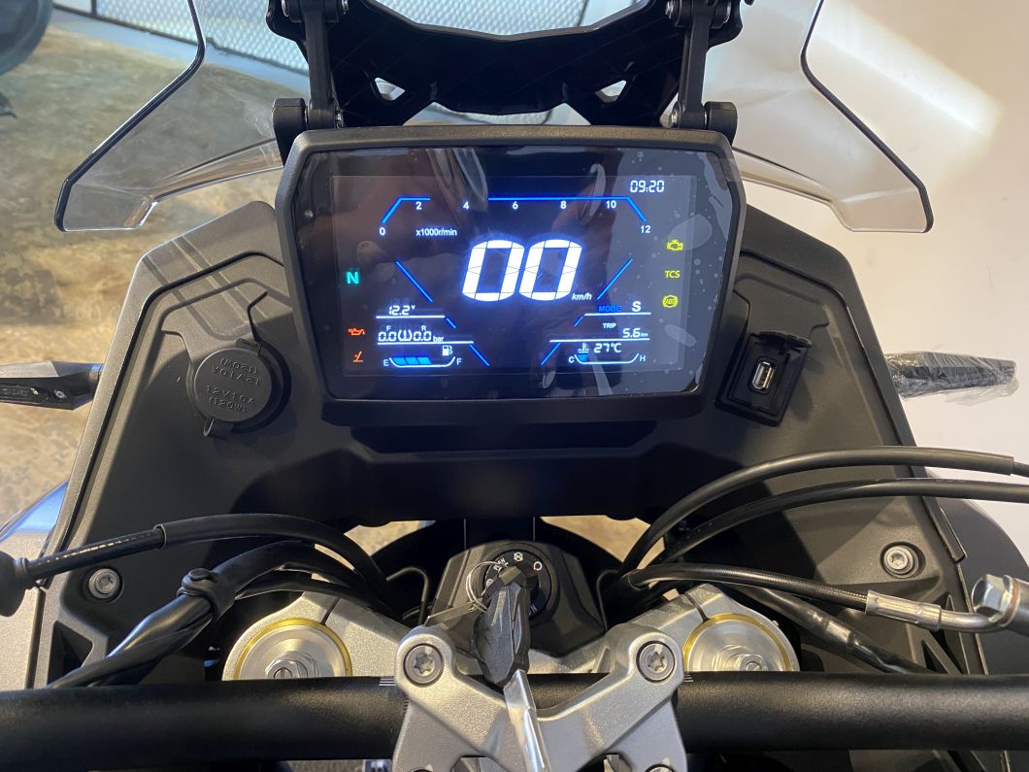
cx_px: 514
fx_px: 773
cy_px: 386
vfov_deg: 53.1
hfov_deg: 67.3
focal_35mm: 26
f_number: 1.8
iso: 500
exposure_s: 1/43
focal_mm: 4.25
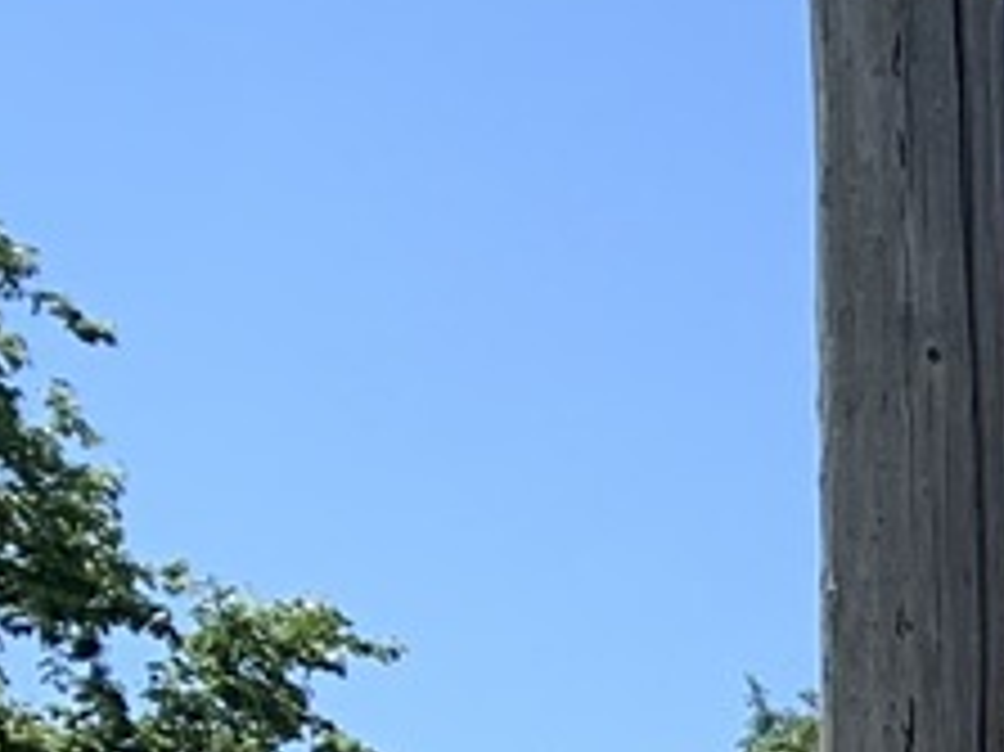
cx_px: 3053
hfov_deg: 9.3
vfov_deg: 8.1
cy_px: 1860
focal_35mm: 168
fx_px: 4870
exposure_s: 1/1661
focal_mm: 4.25
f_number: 1.8
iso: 25
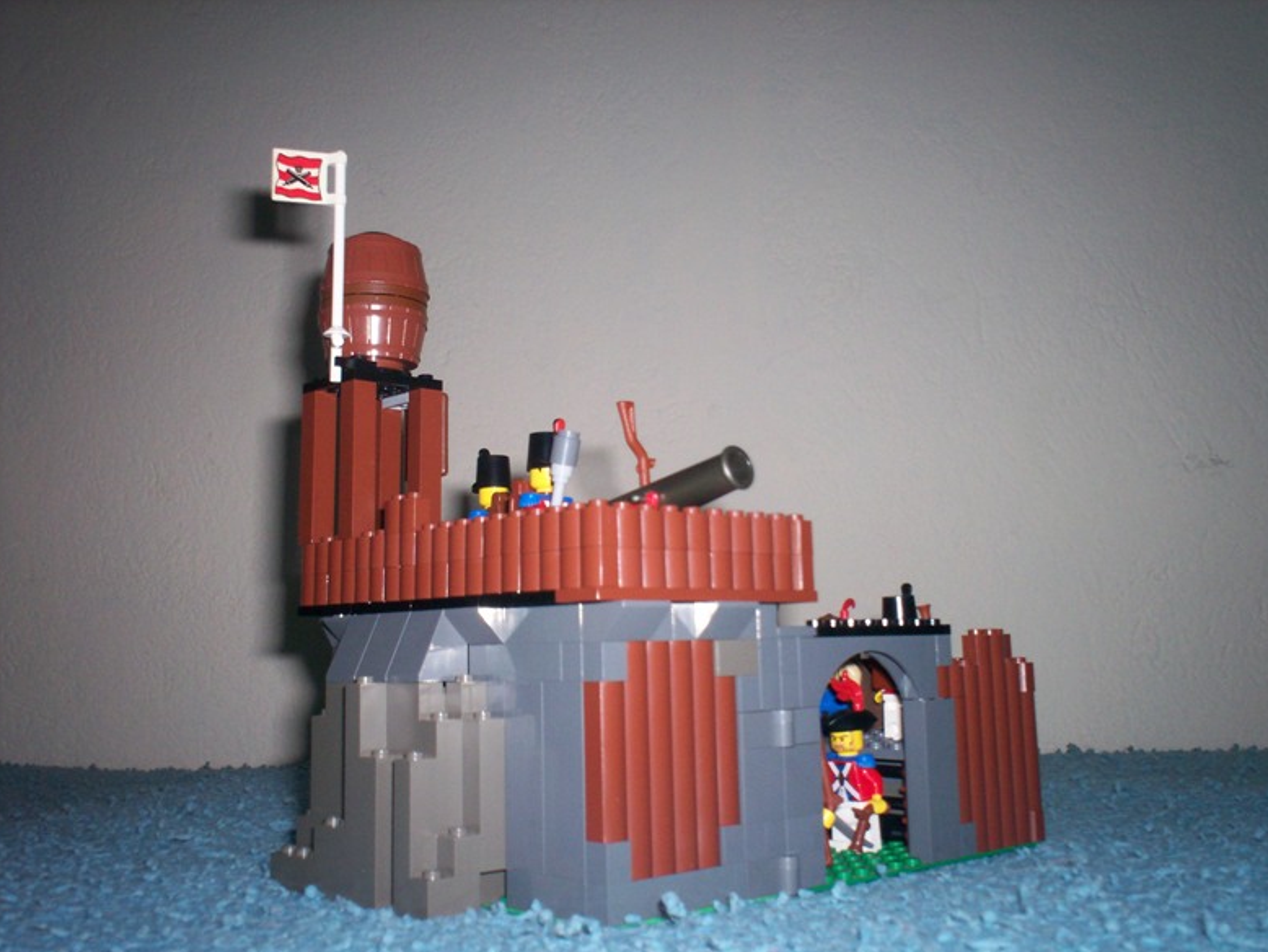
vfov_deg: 38.7
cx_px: 647
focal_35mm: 37
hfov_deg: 50.1
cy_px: 487
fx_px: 1356
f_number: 4.5
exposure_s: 1/60
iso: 140
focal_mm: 6
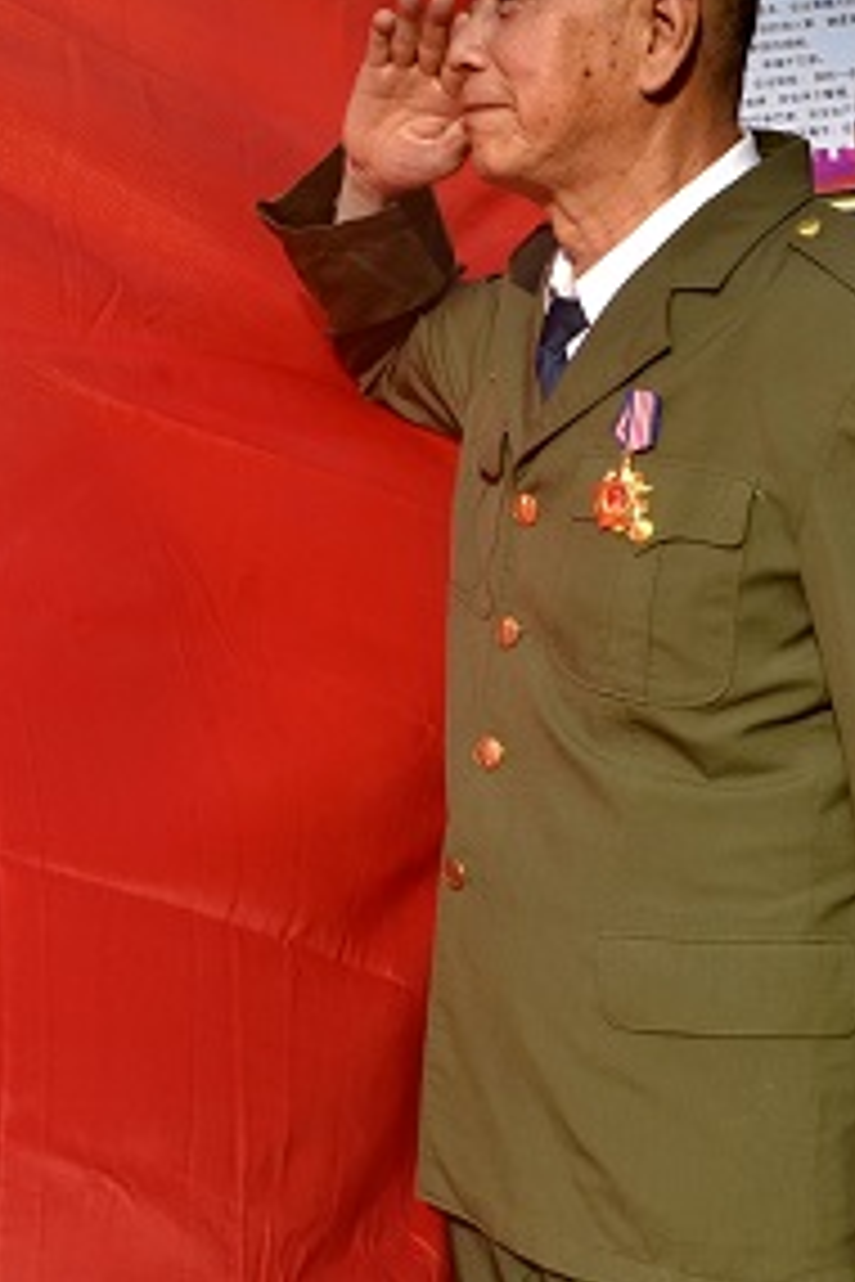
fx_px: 2751
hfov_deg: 16.6
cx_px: -274
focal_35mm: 77
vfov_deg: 26.0
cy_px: 362
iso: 200
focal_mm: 21
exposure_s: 1/250
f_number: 11
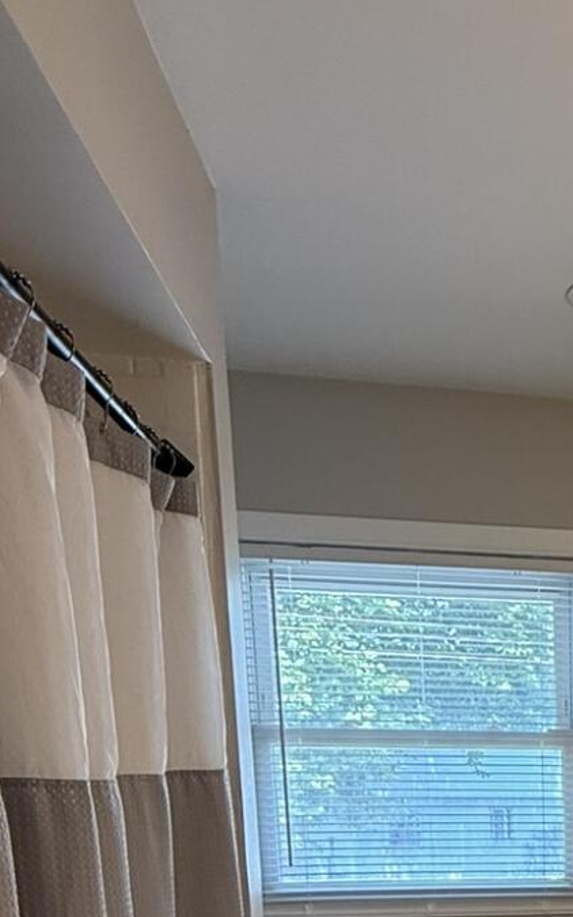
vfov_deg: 38.2
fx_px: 1099
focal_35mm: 44
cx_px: 702
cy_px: 990
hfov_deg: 25.9
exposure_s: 1/120
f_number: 2.2
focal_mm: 2.22
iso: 125
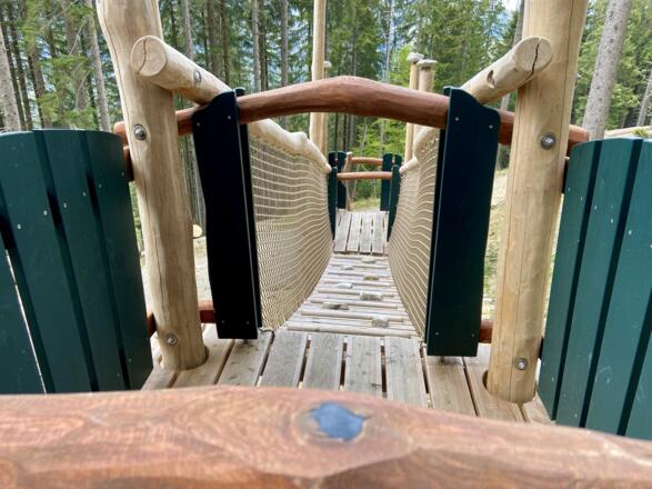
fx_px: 490
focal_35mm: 26
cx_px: 326
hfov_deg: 67.3
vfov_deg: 53.0
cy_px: 244
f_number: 1.8
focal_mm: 4.25
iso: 32
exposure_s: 1/136
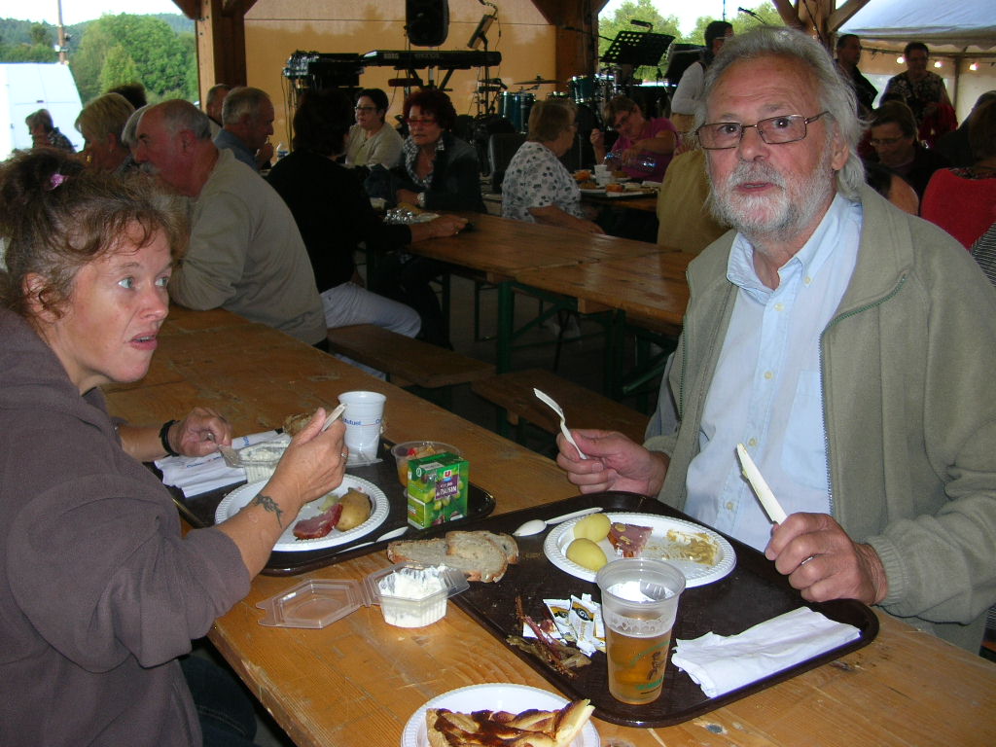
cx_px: 498
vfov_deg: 40.7
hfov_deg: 52.6
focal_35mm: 35
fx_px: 1007
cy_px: 374
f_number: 2.8
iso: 50
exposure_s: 1/60.1
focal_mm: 5.8
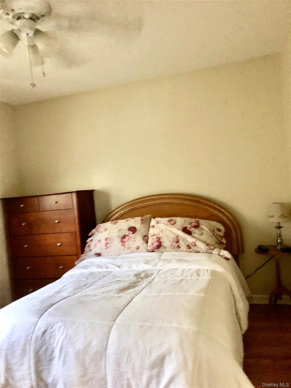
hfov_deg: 49.7
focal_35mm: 28
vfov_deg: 63.4
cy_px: 194
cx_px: 146
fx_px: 314
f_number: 1.8
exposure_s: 1/4
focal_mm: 3.99
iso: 160
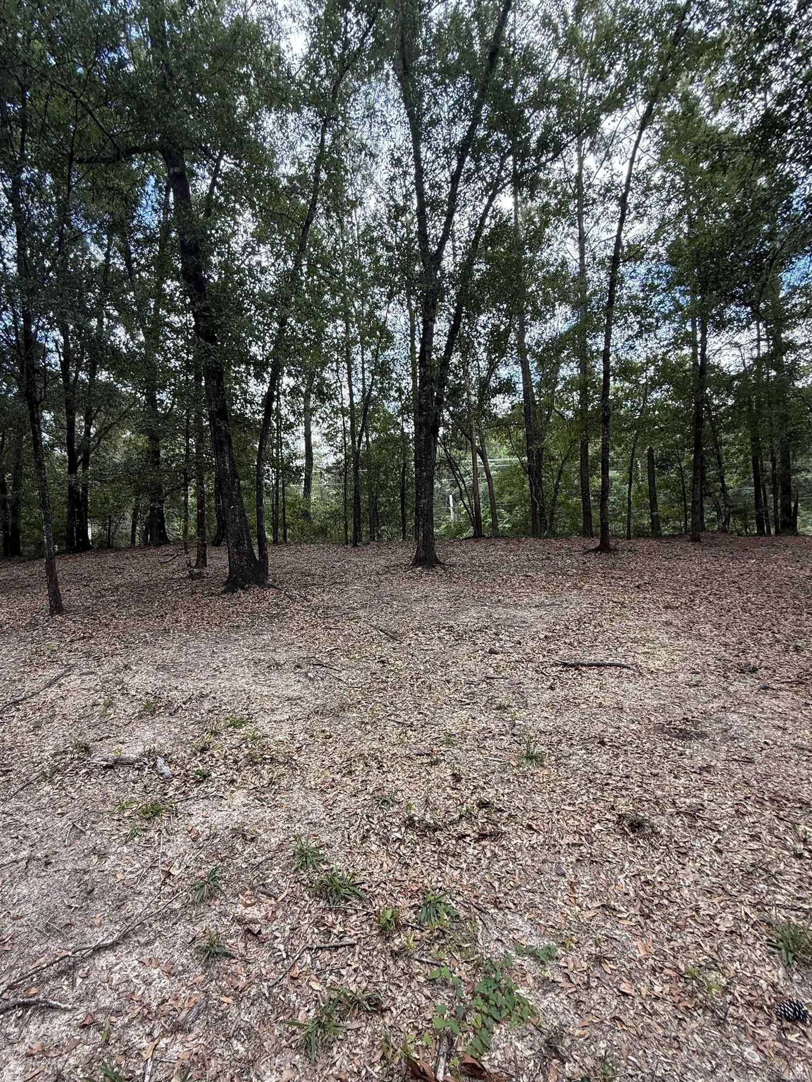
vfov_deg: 94.3
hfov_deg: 77.8
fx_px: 500
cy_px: 585
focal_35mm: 16
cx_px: 357
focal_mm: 2.22
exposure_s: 1/141
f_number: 2.2
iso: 64
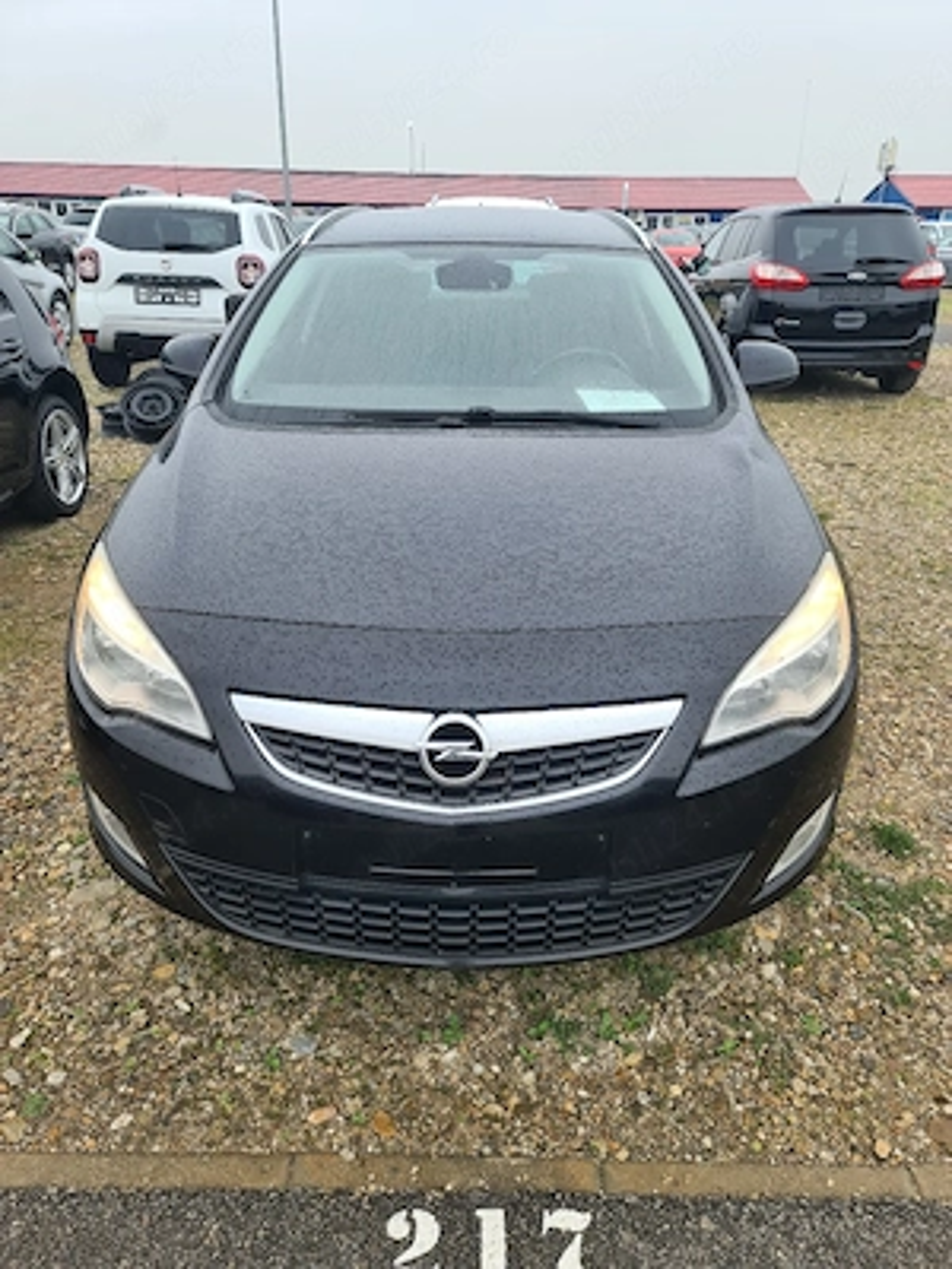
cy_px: 634
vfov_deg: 69.4
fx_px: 917
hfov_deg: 54.9
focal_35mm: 25
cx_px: 476
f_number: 1.8
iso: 50
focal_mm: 7
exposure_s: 1/119
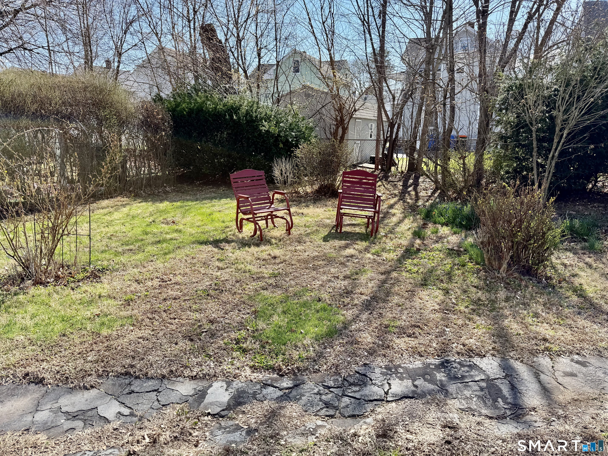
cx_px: 304
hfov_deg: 71.6
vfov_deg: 56.8
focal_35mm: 24
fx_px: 422
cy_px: 228
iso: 100
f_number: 1.78
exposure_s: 1/1727
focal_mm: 6.76
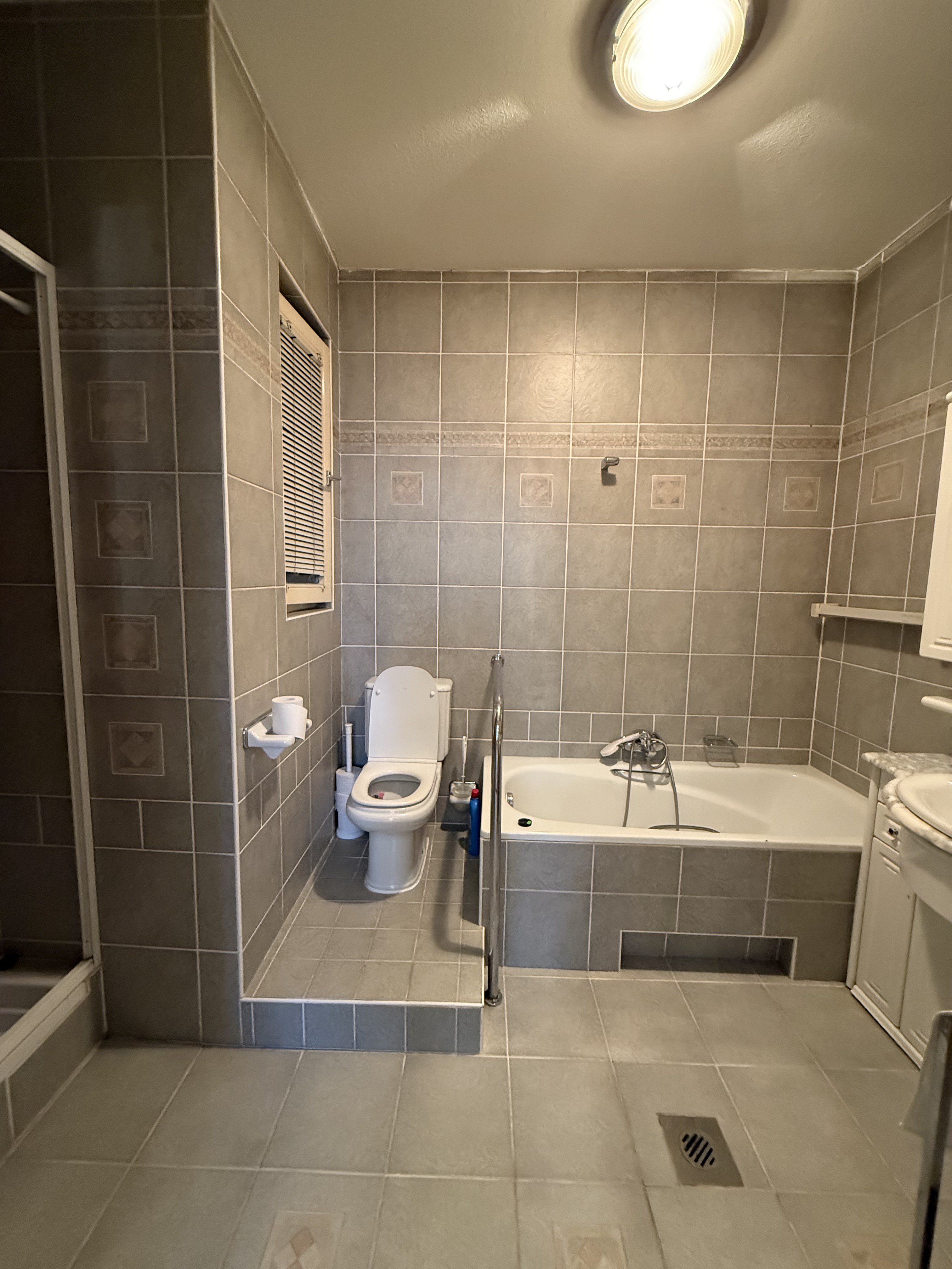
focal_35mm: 14
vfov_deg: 102.1
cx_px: 476
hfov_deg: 85.7
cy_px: 634
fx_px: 513
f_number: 2.2
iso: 640
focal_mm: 2.22
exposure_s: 1/50
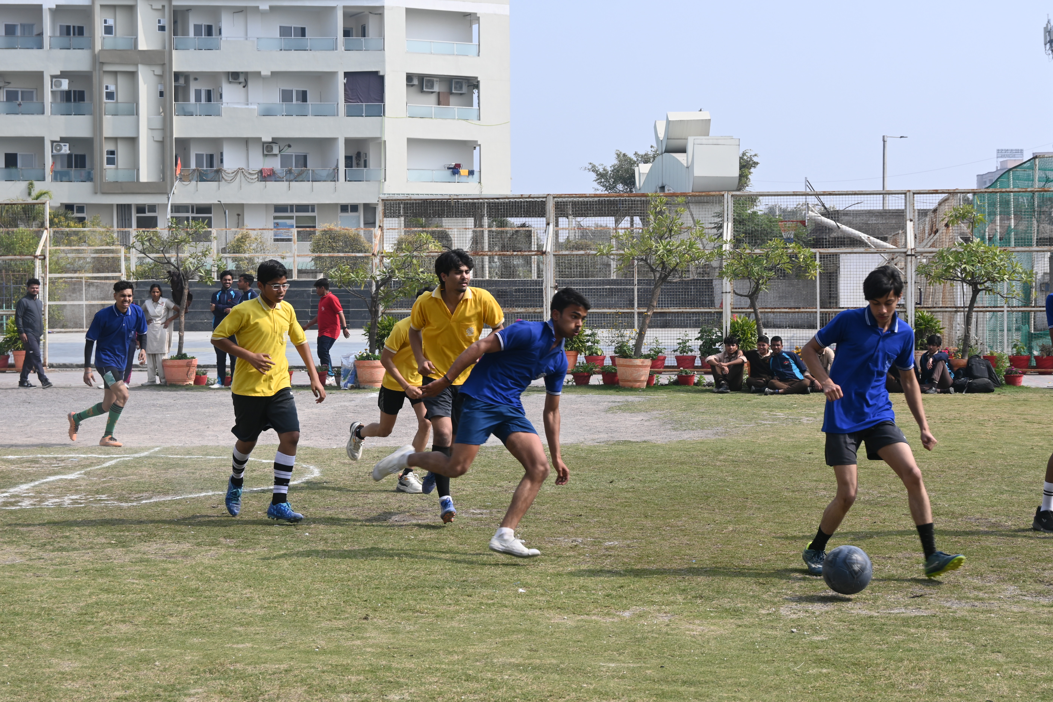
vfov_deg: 21.1
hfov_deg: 31.2
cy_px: 351
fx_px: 1886
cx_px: 526
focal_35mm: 64
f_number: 7.1
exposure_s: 1/400
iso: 100
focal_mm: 43
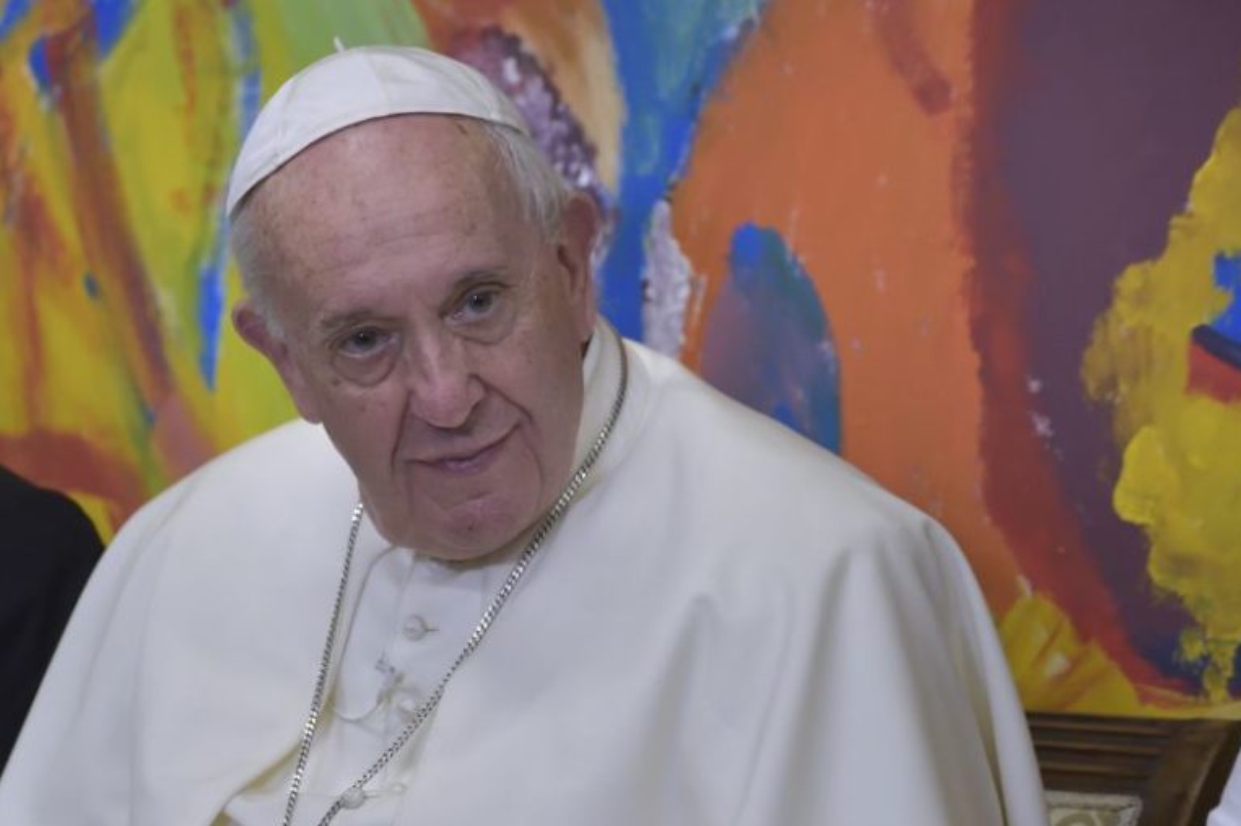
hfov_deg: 14.6
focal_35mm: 141
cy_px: 413
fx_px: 4858
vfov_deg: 9.7
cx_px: 623
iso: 4000
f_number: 5
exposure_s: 1/250
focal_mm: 140
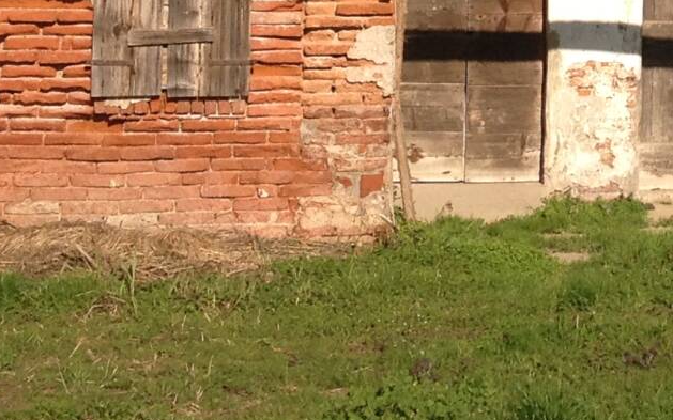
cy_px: -155
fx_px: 2769
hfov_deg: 13.4
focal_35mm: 151
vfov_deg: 8.5
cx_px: 880
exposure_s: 1/2045
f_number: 2.4
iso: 50
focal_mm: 4.28
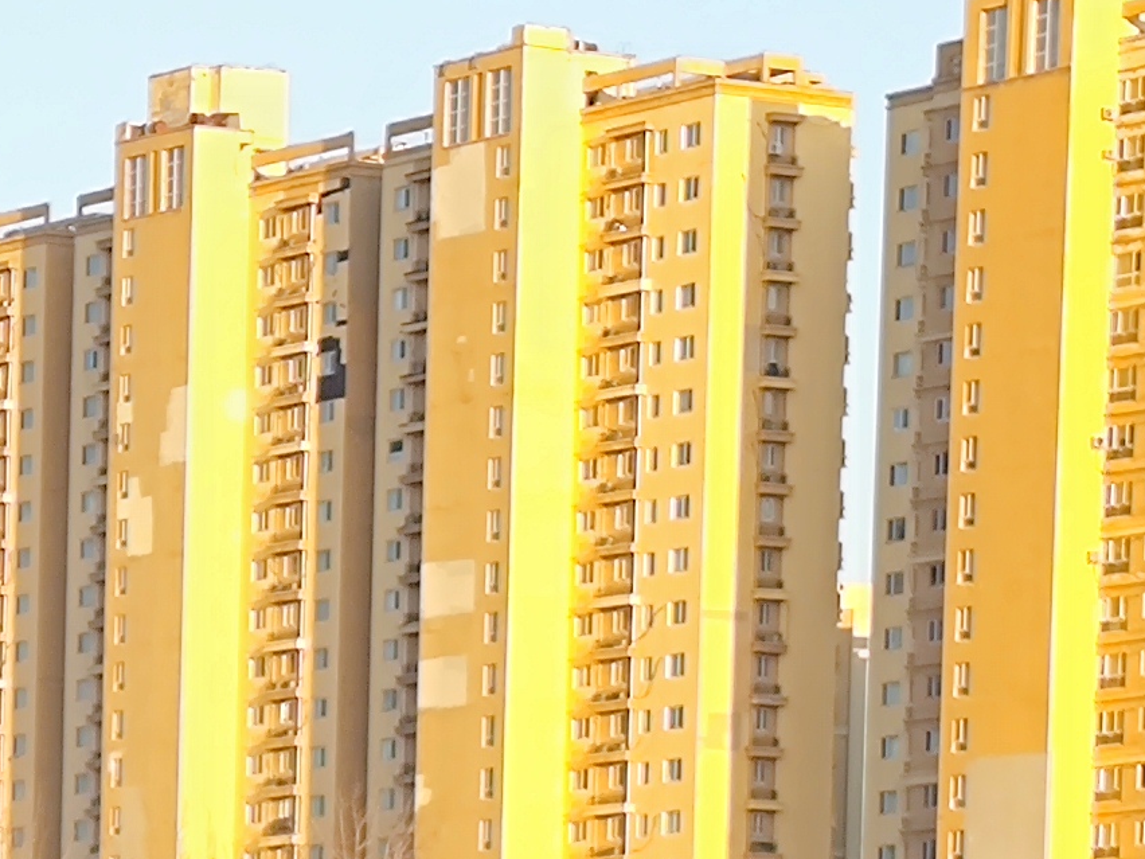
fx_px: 6020
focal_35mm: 182
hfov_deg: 10.1
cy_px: 1947
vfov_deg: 7.7
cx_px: -1128
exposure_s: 1/436
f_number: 1.95
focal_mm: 7.59
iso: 50
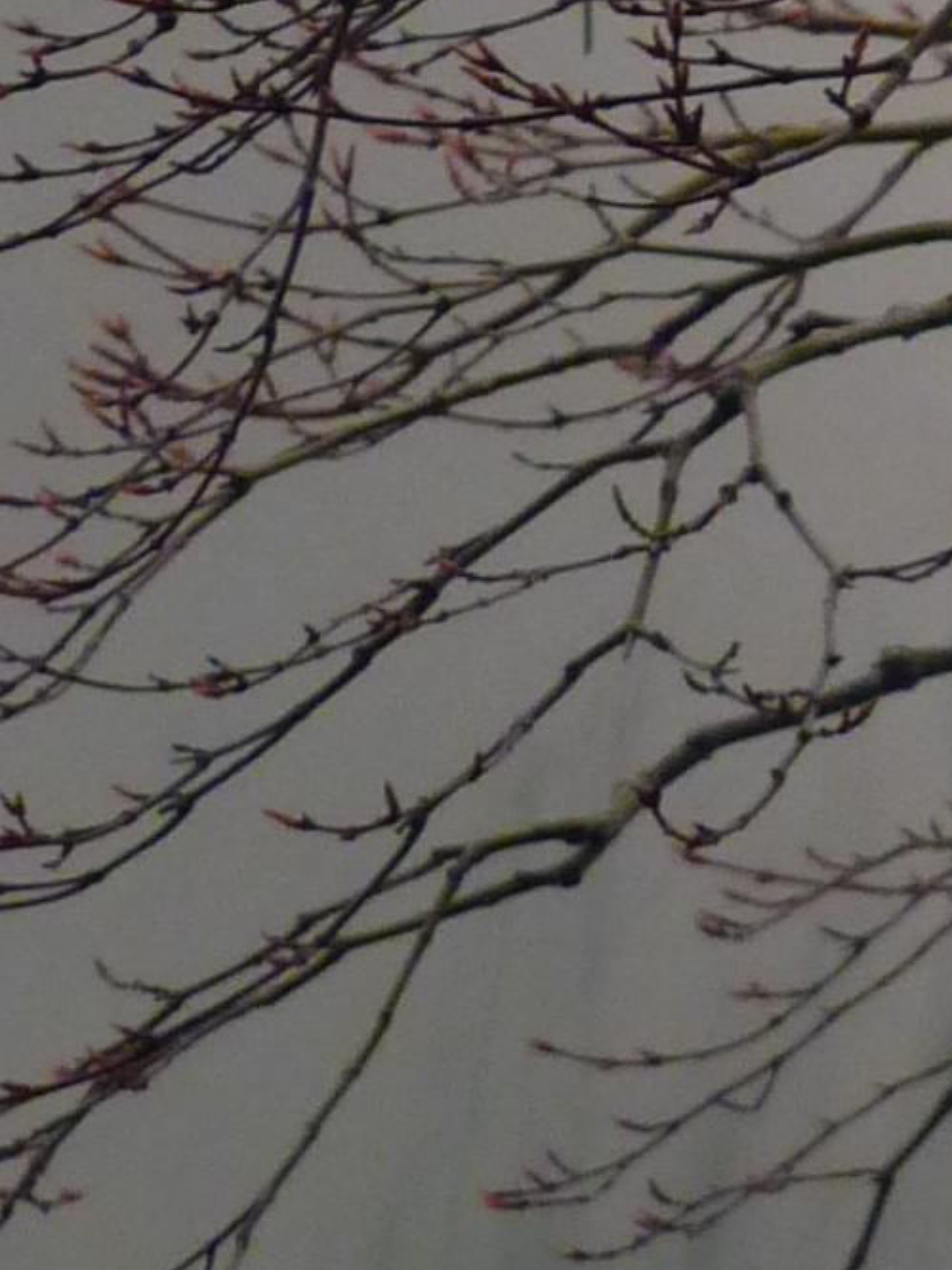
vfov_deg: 7.2
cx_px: 1725
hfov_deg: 5.3
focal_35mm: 275
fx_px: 10081
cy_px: 472
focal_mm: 9.2
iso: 200
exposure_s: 1/40
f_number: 3.4
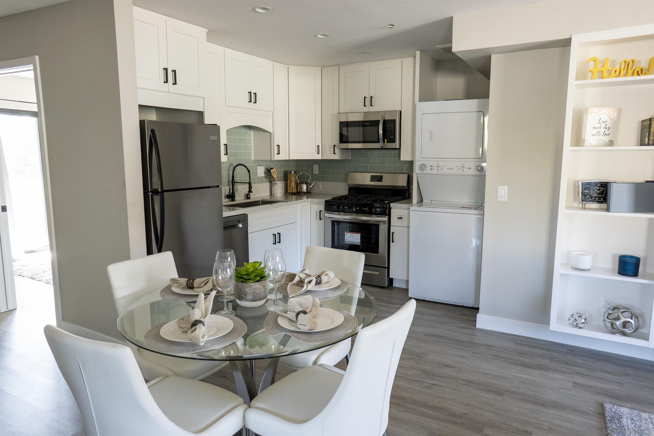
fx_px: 436
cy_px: 218
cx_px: 327
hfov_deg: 73.7
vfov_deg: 53.1
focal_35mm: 24
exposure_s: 1/20
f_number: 7.1
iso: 1250
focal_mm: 16
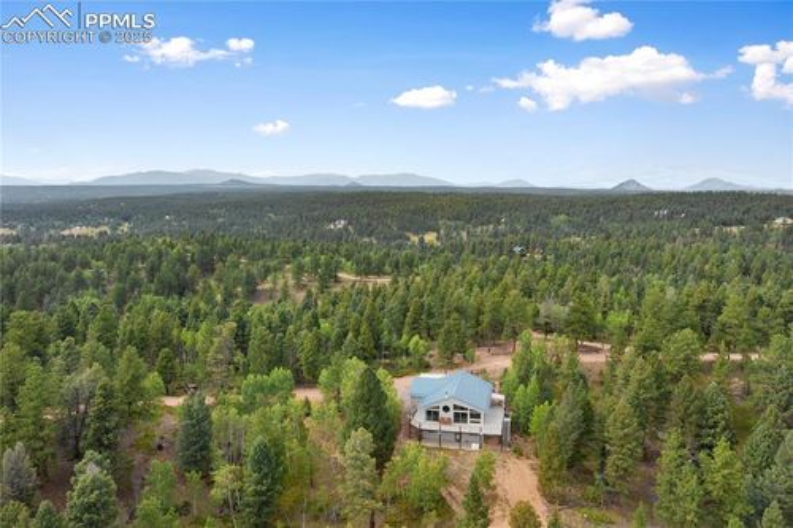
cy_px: 264
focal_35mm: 28
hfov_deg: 65.5
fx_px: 617
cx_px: 396
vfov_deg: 46.4
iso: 100
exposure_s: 1/240
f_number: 6.3
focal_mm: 10.26
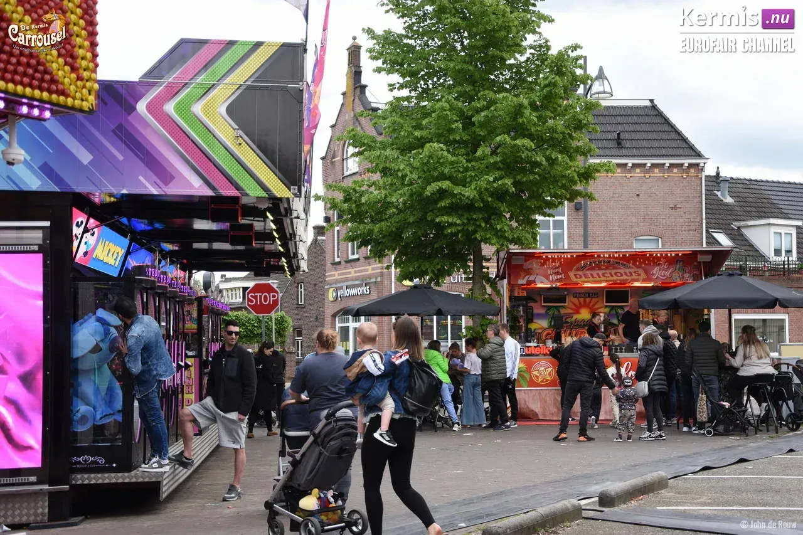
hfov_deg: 35.1
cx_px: 402
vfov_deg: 23.8
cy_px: 268
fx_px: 1271
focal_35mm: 57
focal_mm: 38
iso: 320
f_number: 4.5
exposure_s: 1/320
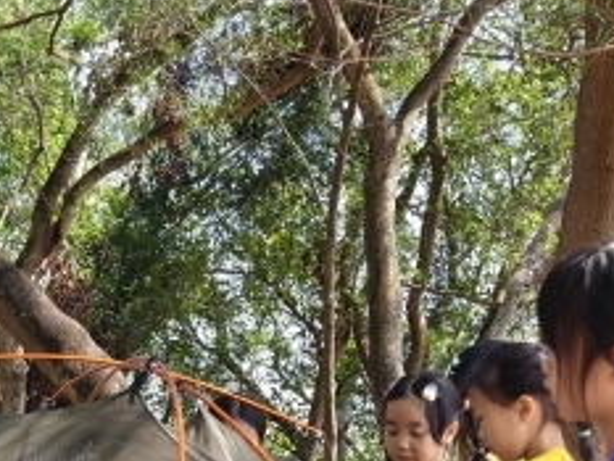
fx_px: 1402
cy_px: 495
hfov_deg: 24.6
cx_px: 198
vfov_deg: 18.1
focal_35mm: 79
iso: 50
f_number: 1.75
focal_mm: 8.67
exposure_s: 1/1009
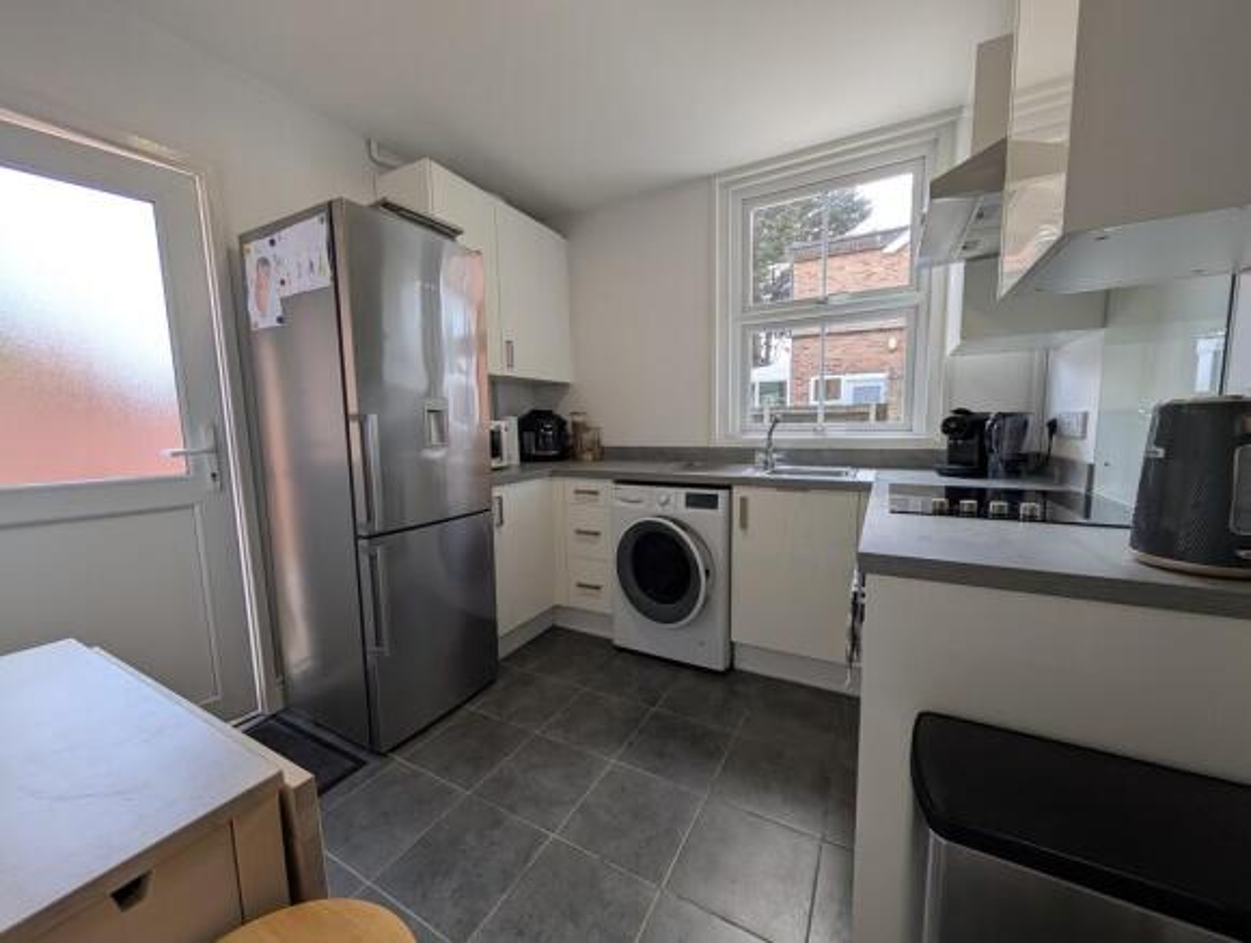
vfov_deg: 94.7
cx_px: 626
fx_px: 434
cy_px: 472
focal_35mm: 12
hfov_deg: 110.4
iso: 84
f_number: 1.7
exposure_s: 1/251
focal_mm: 2.02
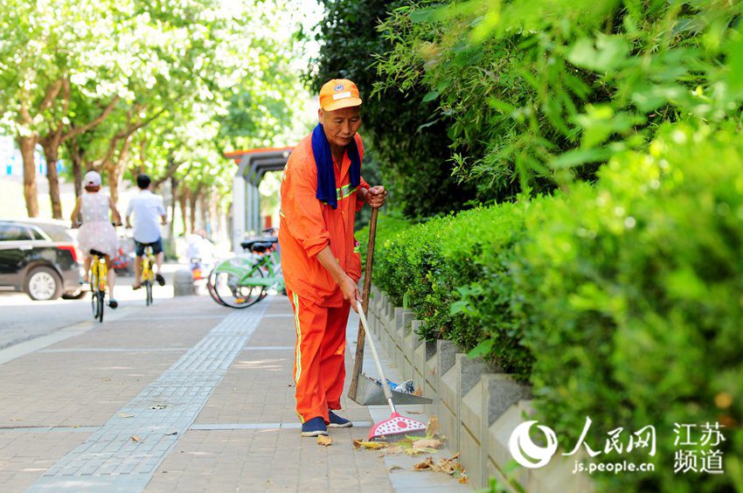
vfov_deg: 13.0
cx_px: 372
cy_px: 246
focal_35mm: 105
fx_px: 2164
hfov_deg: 19.5
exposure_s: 1/320
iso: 400
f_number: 3.2
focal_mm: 70
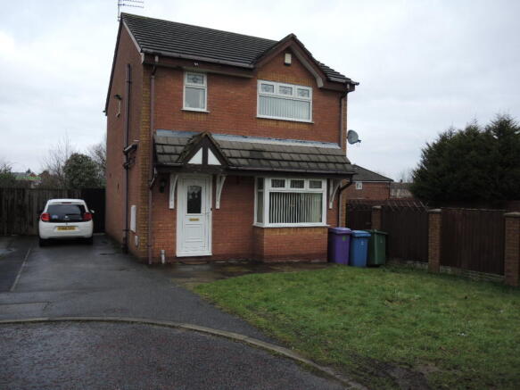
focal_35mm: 28
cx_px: 260
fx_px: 421
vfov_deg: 49.7
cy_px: 195
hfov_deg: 63.5
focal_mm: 6
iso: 80
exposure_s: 1/400
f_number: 2
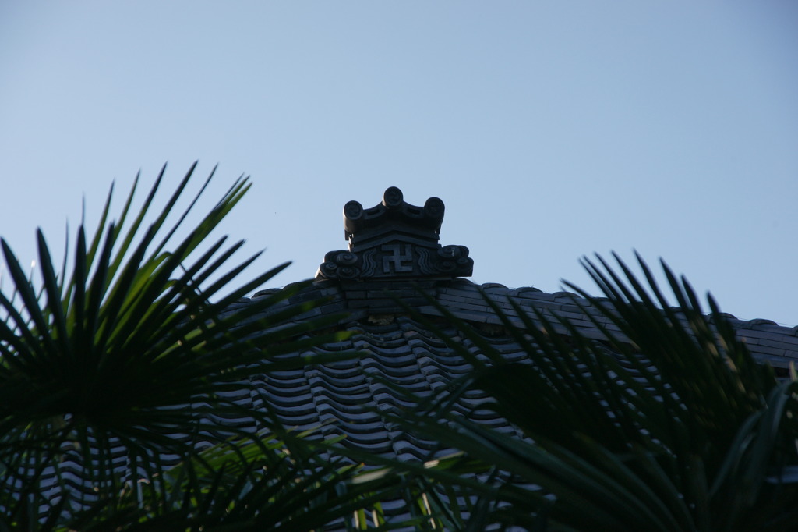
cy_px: 266
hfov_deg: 14.7
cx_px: 399
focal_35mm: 140
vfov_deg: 9.8
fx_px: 3102
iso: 200
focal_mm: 140
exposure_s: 1/250
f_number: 11
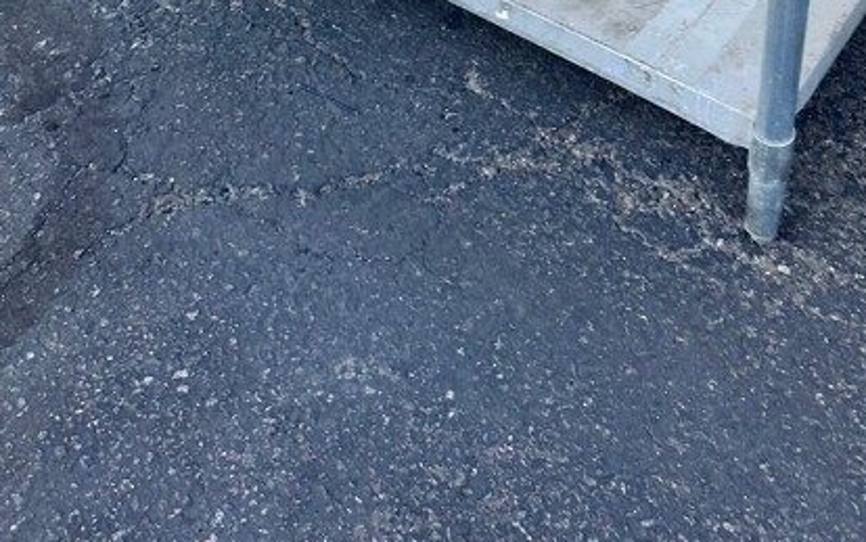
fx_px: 1180
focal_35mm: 50
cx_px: 523
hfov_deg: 40.1
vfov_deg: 21.6
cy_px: -269
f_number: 1.78
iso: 64
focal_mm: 6.86
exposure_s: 1/146
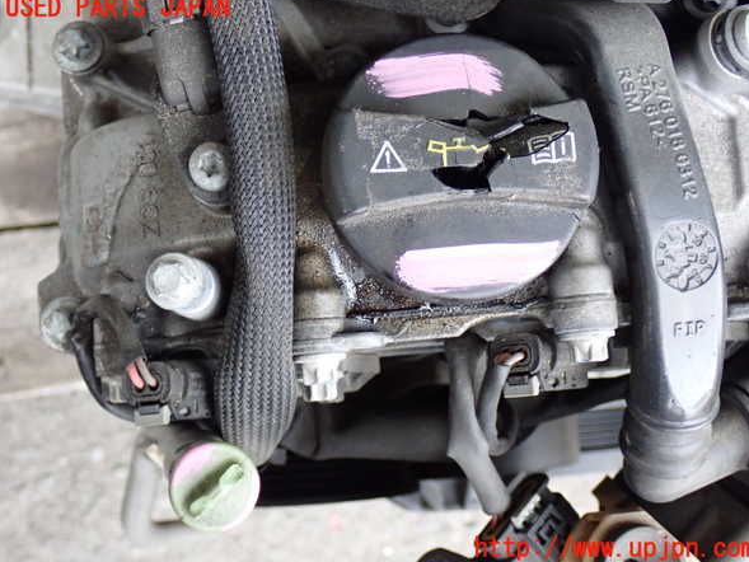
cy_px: 278
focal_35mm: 55
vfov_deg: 26.6
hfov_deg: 34.9
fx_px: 1190
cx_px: 380
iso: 800
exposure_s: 1/50
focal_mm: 9.65
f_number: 3.3
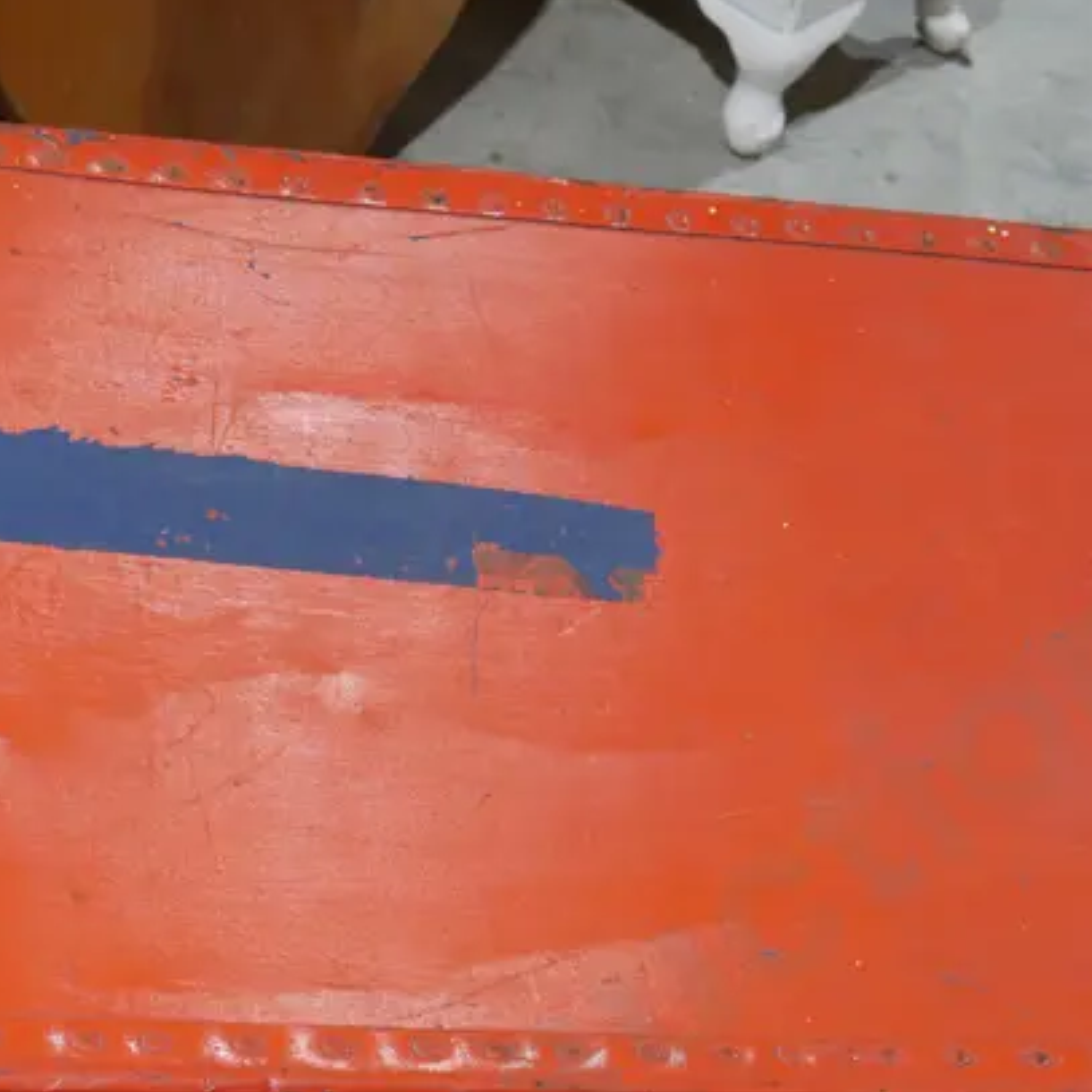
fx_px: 3498
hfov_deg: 17.7
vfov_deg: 17.5
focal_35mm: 98
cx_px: 687
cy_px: 983
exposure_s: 1/60
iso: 500
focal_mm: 22
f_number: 4.7
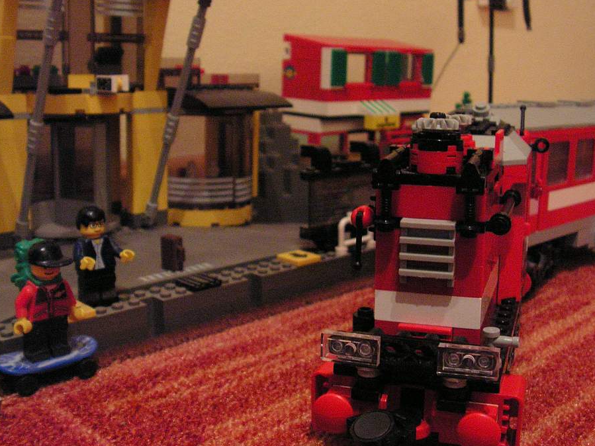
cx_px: 310
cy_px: 218
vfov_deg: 35.1
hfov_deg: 45.8
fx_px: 705
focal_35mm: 41
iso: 400
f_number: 3.2
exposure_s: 1/5
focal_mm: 6
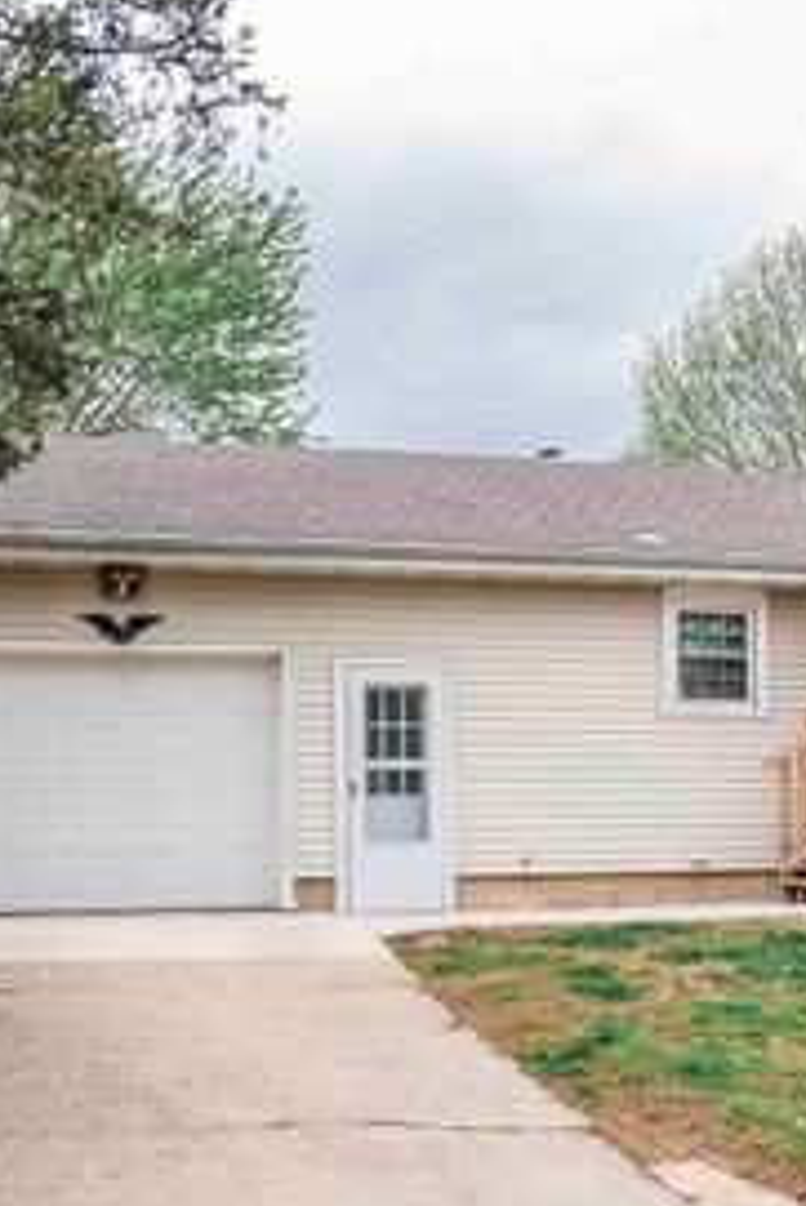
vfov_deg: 33.9
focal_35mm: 59
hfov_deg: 22.2
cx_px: 806
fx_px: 1979
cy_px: 676
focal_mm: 32
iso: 500
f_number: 3.5
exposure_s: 1/2000
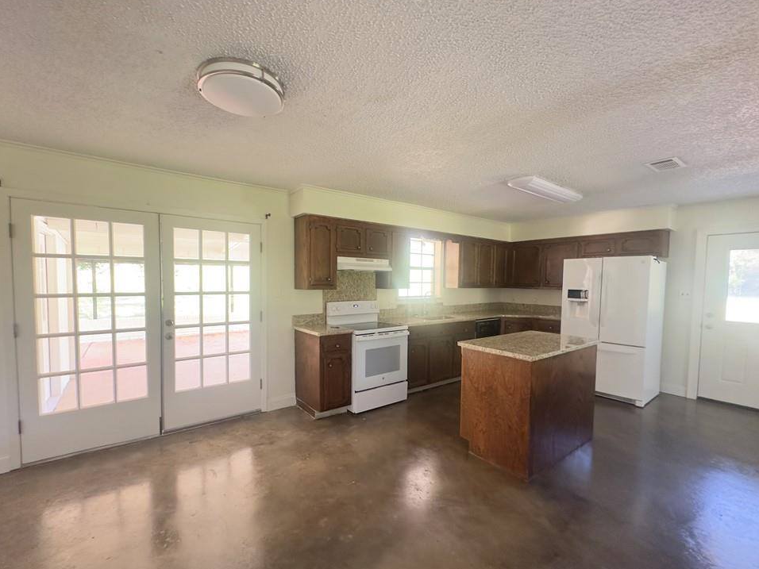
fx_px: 329
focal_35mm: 15
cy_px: 295
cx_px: 367
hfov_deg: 98.1
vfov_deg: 81.7
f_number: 2.2
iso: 1000
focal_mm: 2.22
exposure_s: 1/60
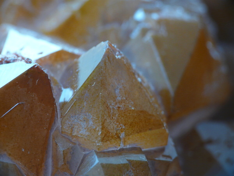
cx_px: 117
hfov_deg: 13.7
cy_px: 88
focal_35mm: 144
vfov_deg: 10.3
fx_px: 973
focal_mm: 23.7
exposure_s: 1/2.5
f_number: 3.6
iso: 100
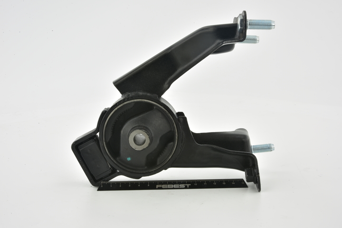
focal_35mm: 60
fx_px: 570
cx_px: 171
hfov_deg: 33.4
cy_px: 114
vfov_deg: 22.6
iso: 64
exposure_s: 1/2.5
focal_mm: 60
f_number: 36
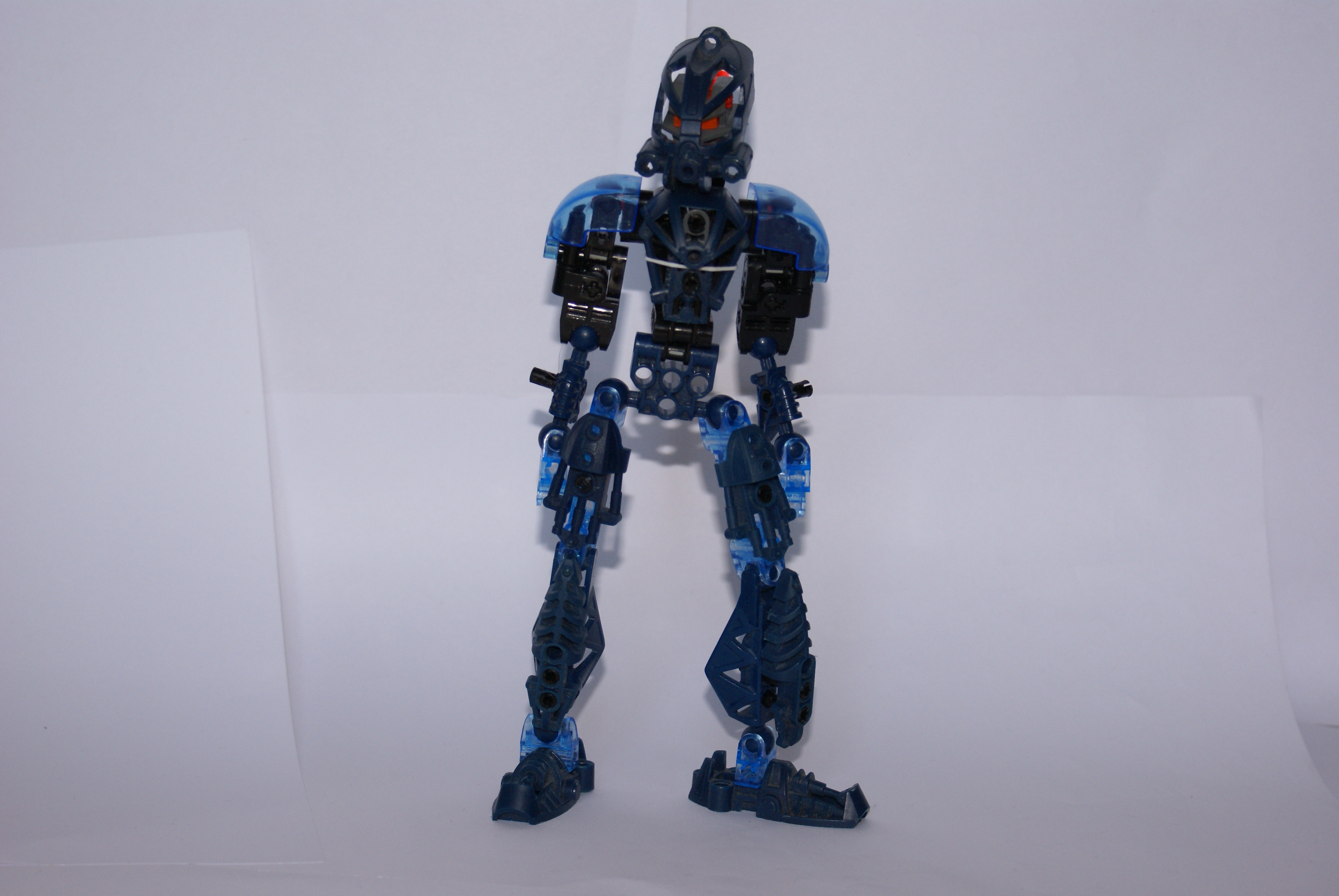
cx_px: 670
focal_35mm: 75
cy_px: 448
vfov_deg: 18.2
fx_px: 2793
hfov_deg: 27.0
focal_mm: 50
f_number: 5.6
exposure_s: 1/125
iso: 400
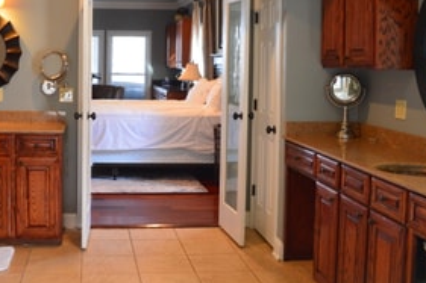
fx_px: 568
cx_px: 120
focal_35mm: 48
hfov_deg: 40.3
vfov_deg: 27.9
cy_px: 92
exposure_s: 1/15
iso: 400
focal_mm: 18
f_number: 6.3
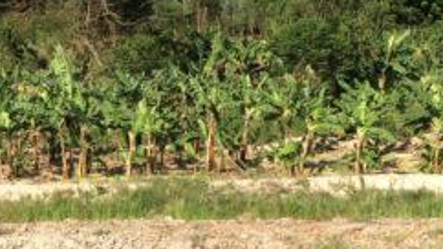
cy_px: 251
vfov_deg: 12.0
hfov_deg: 21.4
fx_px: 1174
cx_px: 220
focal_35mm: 100
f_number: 2.4
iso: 32
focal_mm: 3.3
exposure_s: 1/986
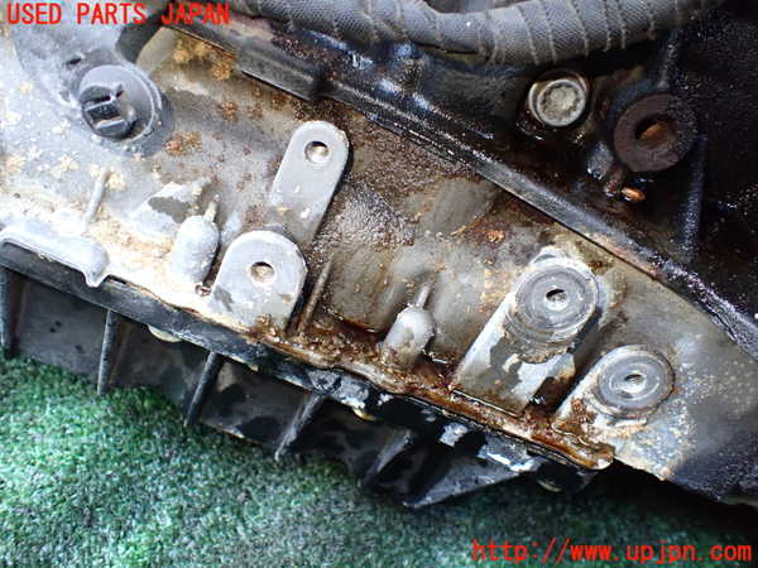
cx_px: 379
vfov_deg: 46.8
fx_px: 657
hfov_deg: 60.0
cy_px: 284
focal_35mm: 30
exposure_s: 1/100
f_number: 2.3
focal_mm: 5.4
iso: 800
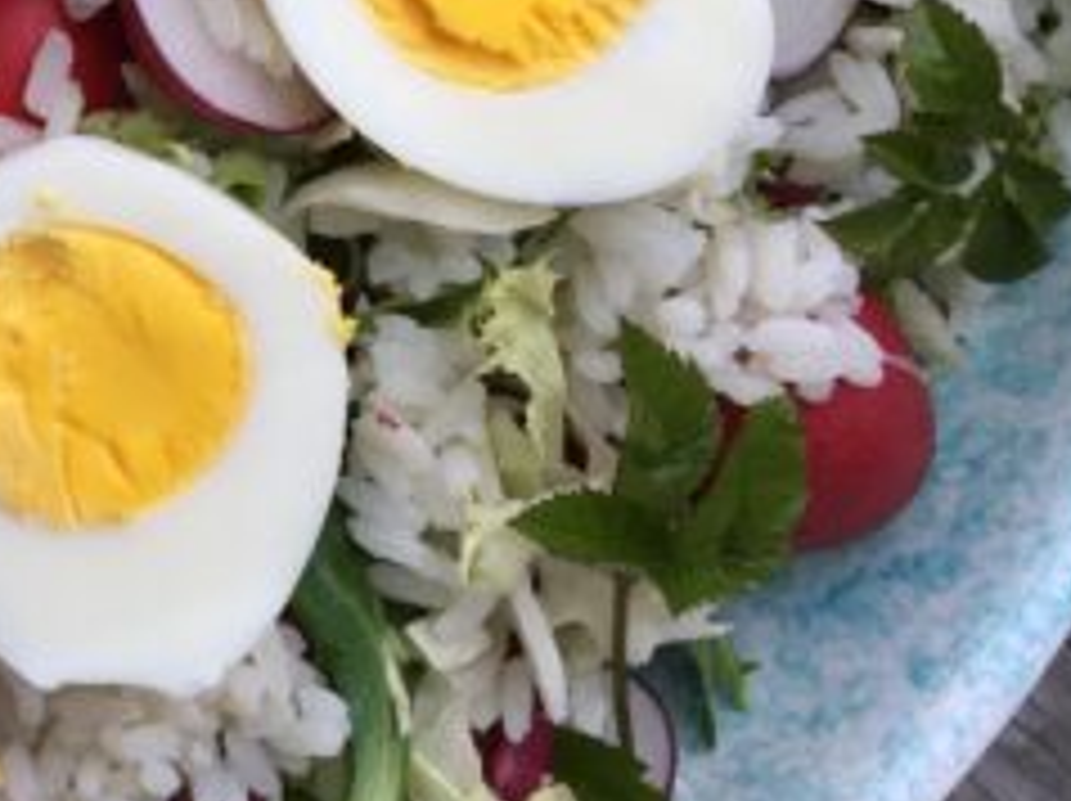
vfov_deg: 18.0
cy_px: -153
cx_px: -166
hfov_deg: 23.2
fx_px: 2411
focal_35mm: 78
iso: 40
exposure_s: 1/100
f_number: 2.2
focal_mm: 4.15
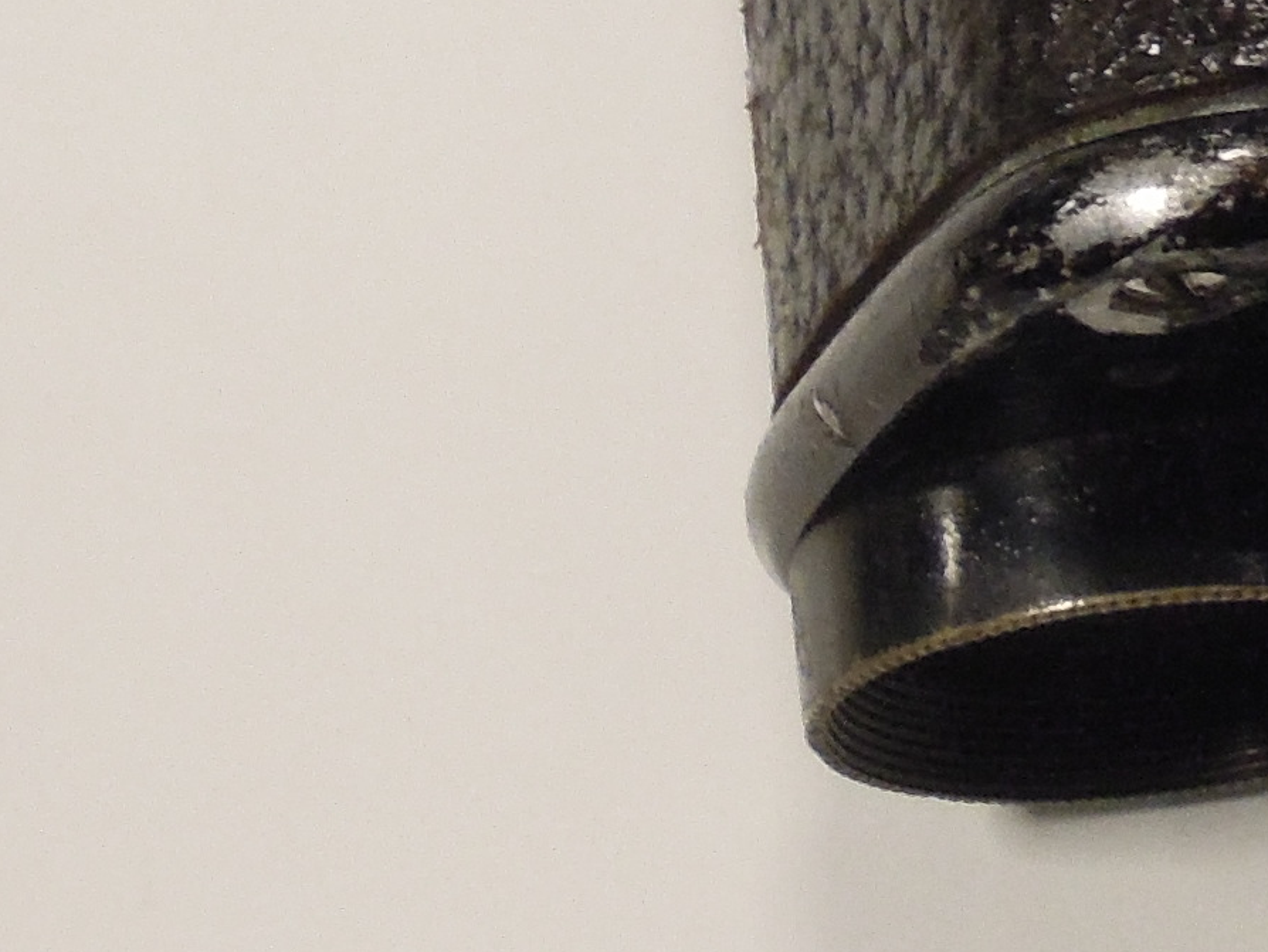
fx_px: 9014
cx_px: 2332
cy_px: -838
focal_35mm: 246
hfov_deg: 7.8
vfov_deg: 5.9
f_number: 4
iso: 400
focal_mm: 9.9
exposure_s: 1/13
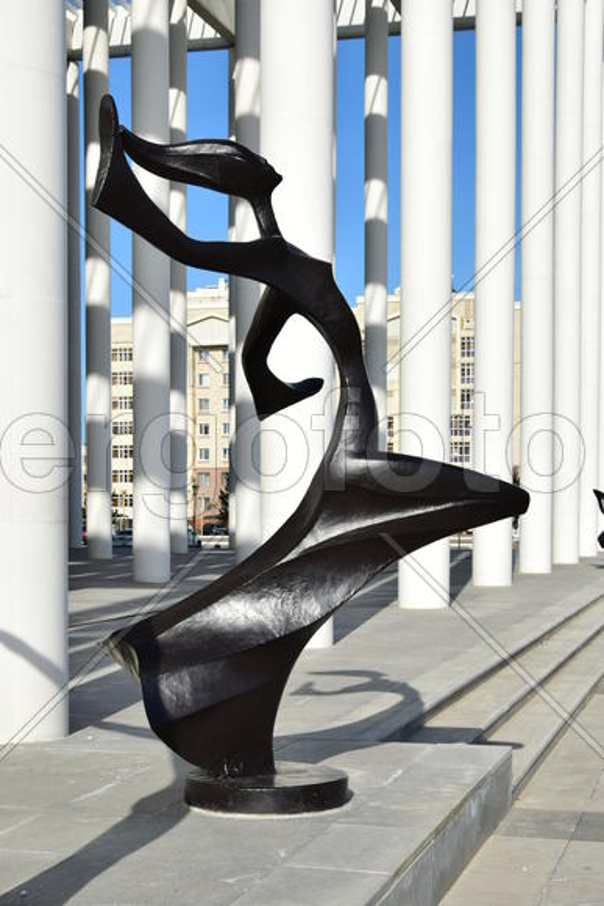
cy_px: 453
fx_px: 1434
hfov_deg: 23.8
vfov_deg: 35.0
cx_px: 302
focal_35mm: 57
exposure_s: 1/250
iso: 100
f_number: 8
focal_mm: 38
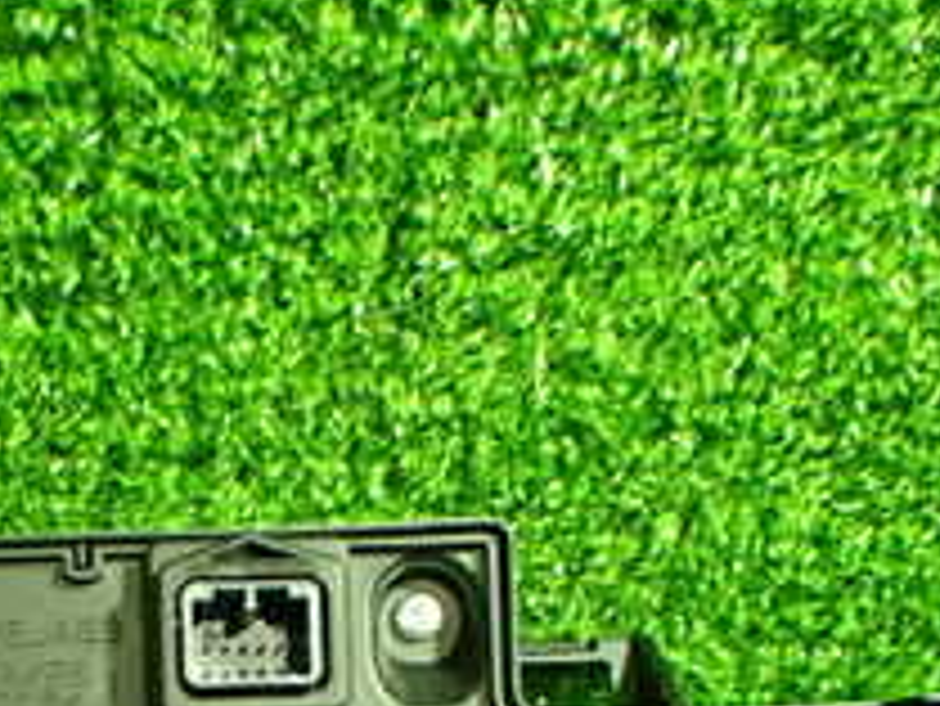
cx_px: 171
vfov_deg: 16.5
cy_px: 841
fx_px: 2337
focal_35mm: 86
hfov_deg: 22.4
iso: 800
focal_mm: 5.4
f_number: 2.3
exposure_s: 1/30
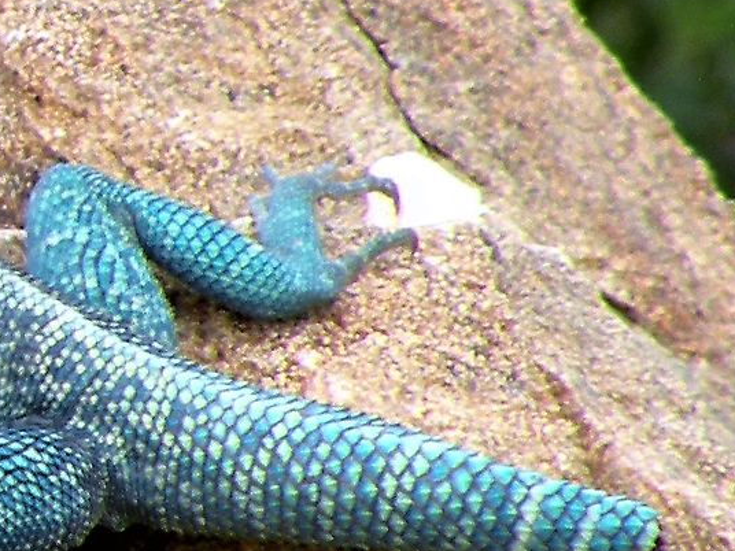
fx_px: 41956
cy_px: 232
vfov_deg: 0.8
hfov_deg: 1.0
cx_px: -357
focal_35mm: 1976
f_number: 5
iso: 64
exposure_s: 1/240
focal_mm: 78.1
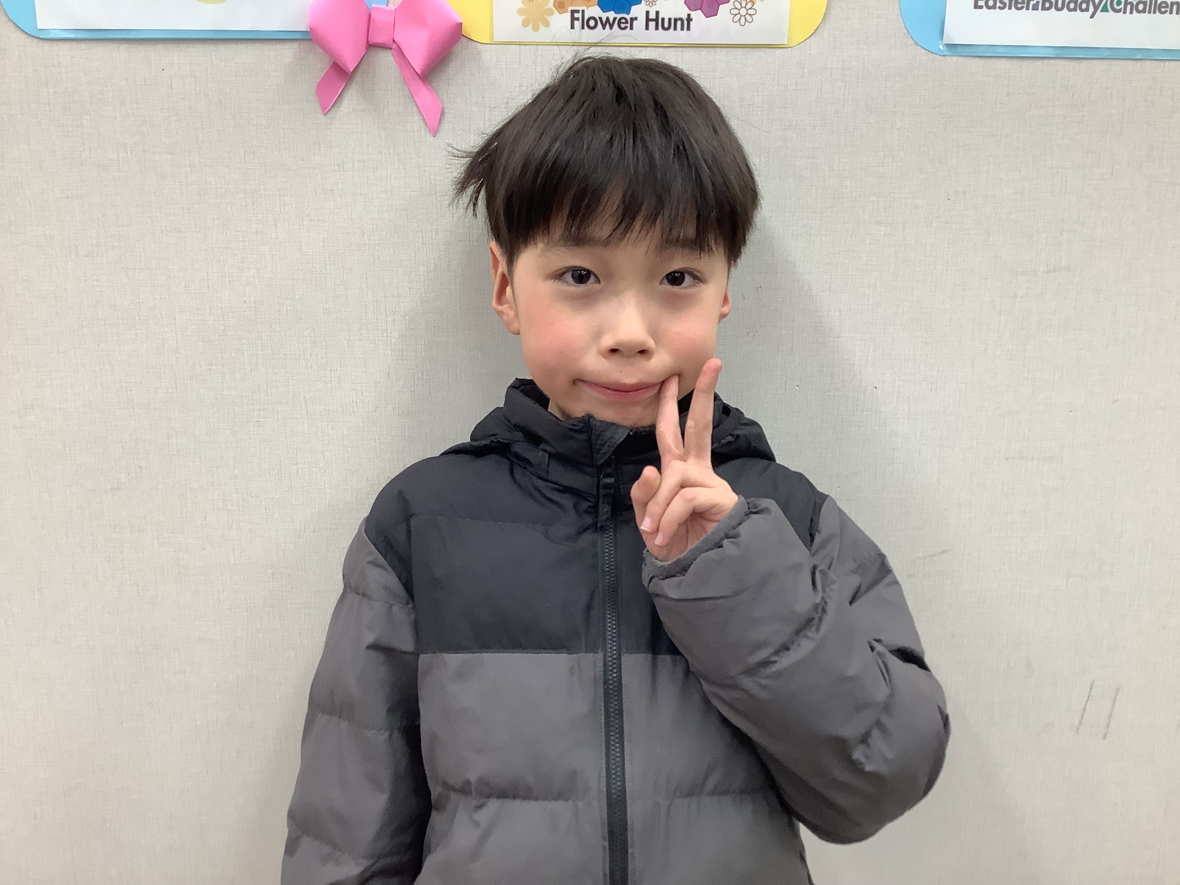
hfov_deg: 58.4
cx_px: 590
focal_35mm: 31
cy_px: 442
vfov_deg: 45.4
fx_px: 1057
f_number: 2.4
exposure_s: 1/60
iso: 100
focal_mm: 3.3
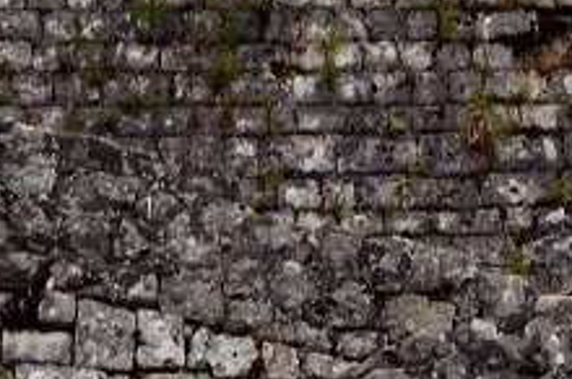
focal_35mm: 302
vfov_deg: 4.5
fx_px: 4791
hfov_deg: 6.8
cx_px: 811
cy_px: -426
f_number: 7.1
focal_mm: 36
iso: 100
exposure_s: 1/200
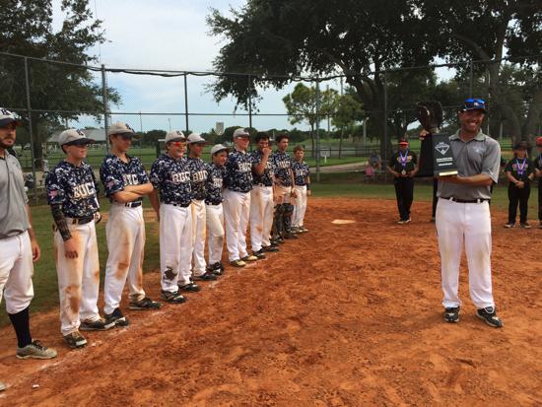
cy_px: 204
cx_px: 271
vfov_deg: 48.3
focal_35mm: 29
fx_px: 454
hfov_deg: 61.6
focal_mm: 4.15
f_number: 2.2
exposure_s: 1/1866
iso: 32
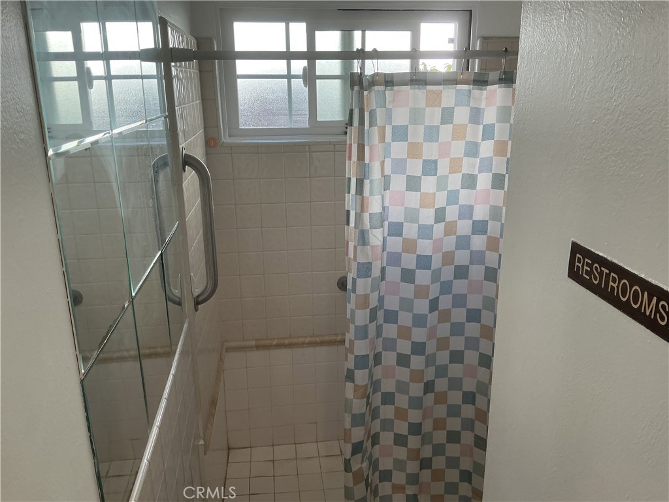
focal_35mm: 29
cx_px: 334
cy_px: 251
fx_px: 560
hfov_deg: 61.7
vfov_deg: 48.2
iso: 40
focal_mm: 3
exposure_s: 1/120
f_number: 1.8
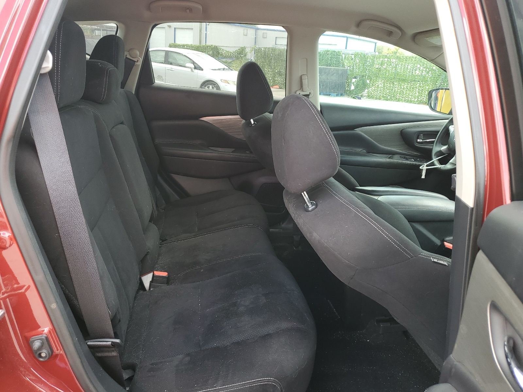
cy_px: 196
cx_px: 262
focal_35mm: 26
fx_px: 393
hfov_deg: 67.3
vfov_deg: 53.1
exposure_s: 1/132
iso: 50
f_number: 1.5
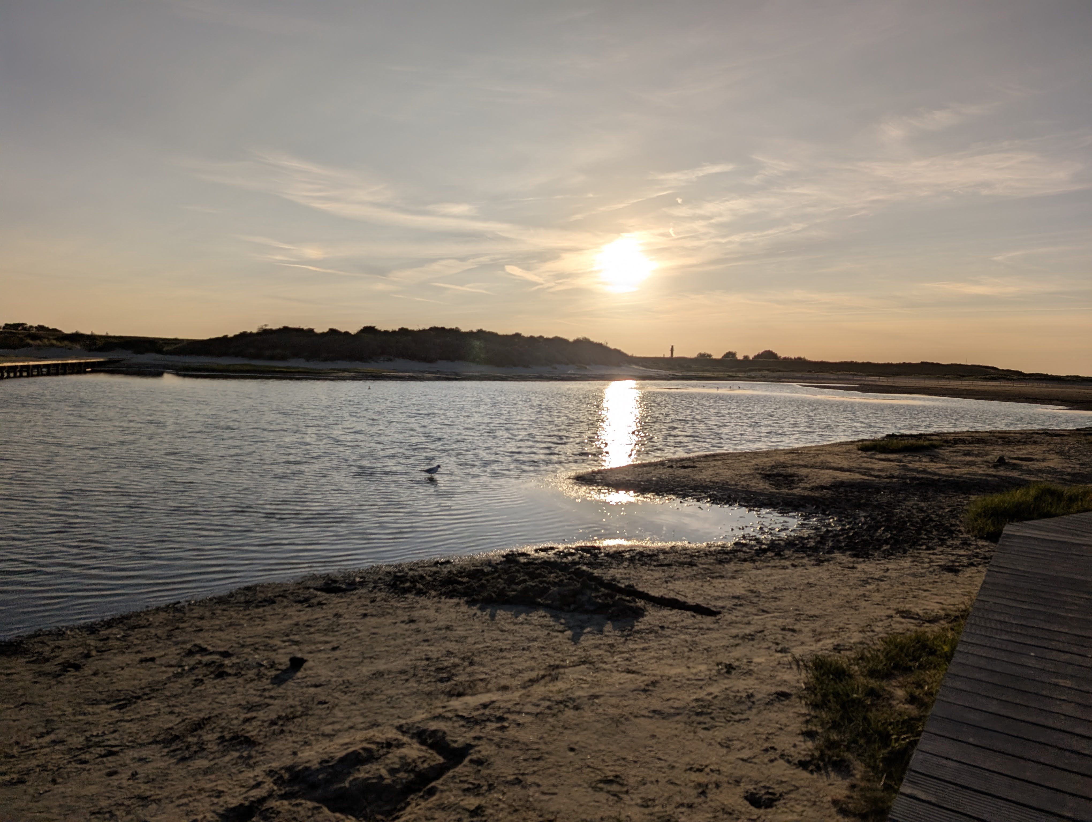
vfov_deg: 56.9
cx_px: 546
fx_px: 758
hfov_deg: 71.5
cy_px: 411
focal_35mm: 24
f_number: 1.68
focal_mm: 6.9
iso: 19
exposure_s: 1/7194
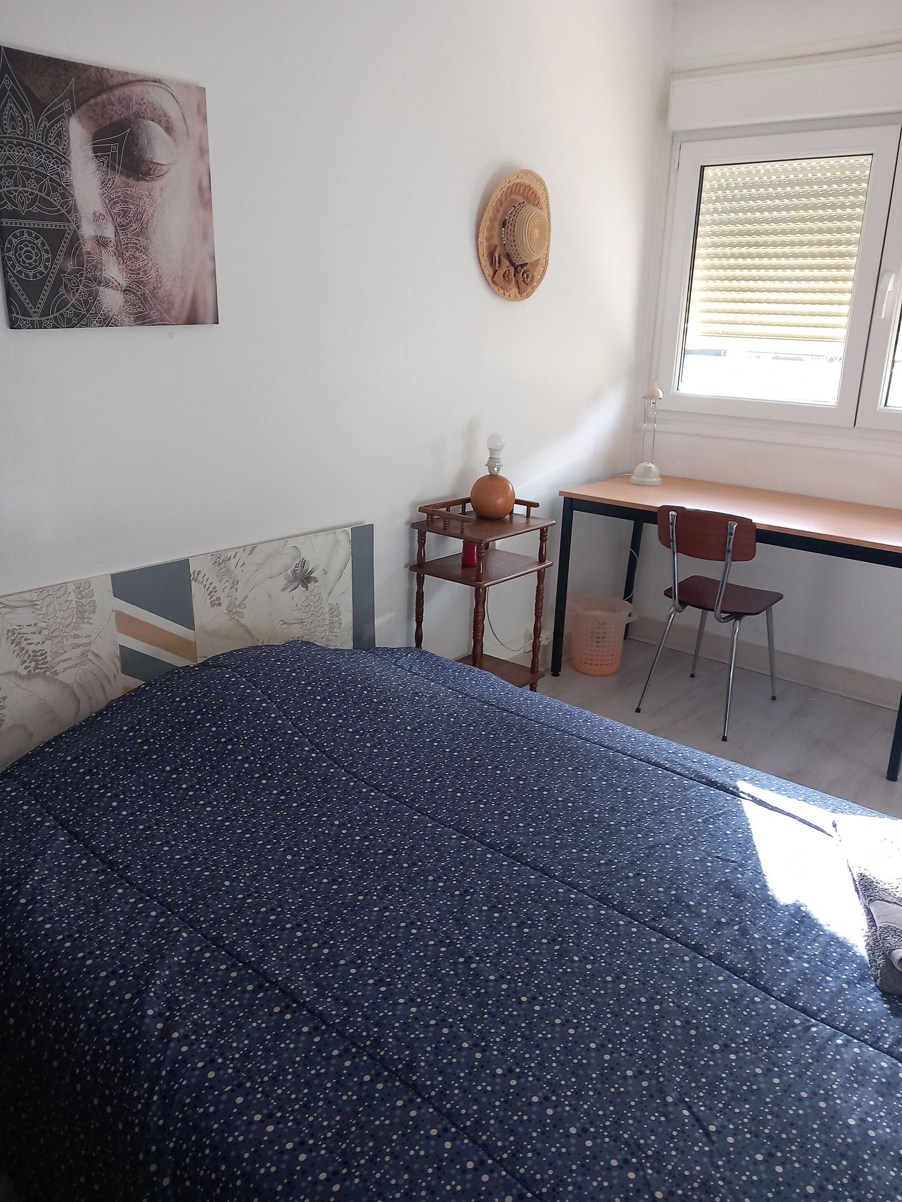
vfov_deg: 65.3
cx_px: 451
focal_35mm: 27
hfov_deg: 51.4
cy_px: 601
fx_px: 938
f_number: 1.8
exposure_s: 1/50
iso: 100
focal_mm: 4
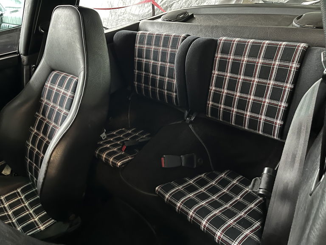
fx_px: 245
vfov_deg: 53.1
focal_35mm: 26
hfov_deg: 67.3
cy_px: 122
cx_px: 163
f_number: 1.6
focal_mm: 5.1
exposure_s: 1/13
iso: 500
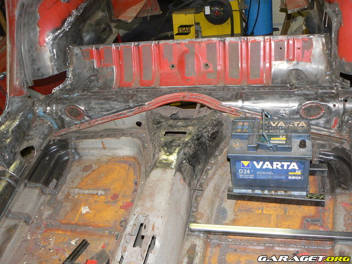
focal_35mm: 36
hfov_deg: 51.4
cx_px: 176
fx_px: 366
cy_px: 132
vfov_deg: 39.7
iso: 100
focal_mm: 6
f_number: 2.8
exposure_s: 1/30
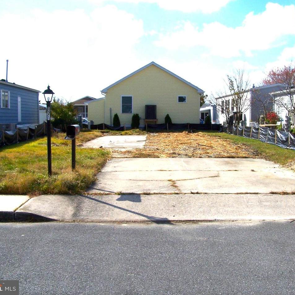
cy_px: 148
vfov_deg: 37.6
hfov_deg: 37.5
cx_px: 168
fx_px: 434
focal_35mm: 45
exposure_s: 1/750
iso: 80
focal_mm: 6.3
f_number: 5.6
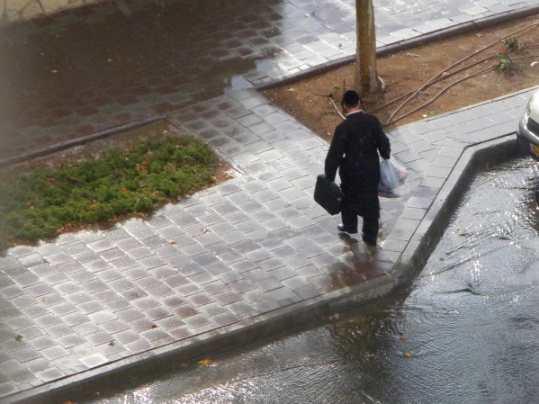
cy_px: 275
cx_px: 384
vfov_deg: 5.9
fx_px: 3939
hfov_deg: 7.8
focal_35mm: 253
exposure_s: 1/500
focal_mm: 26.8
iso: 211
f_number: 5
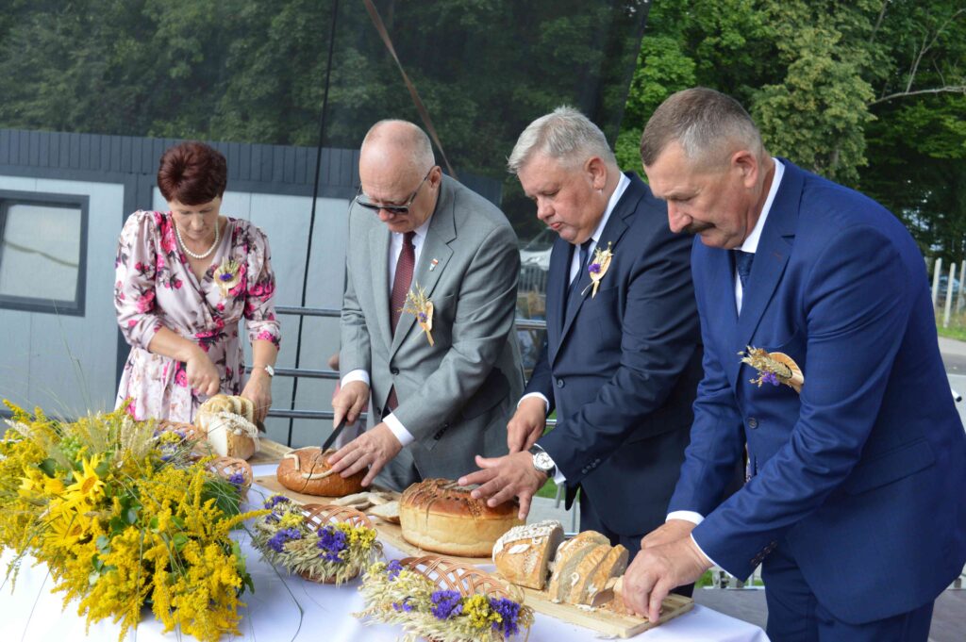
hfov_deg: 46.4
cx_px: 483
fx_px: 1126
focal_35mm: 42
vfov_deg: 31.8
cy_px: 321
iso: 250
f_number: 5.6
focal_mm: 28
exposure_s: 1/125
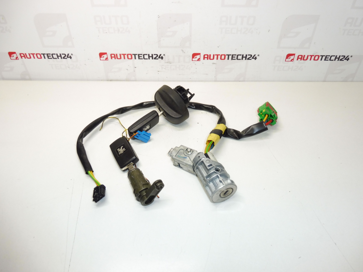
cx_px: 182
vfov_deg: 56.8
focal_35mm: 24
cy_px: 136
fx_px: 252
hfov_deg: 71.6
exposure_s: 1/100
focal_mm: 4.3
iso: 200
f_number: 3.5
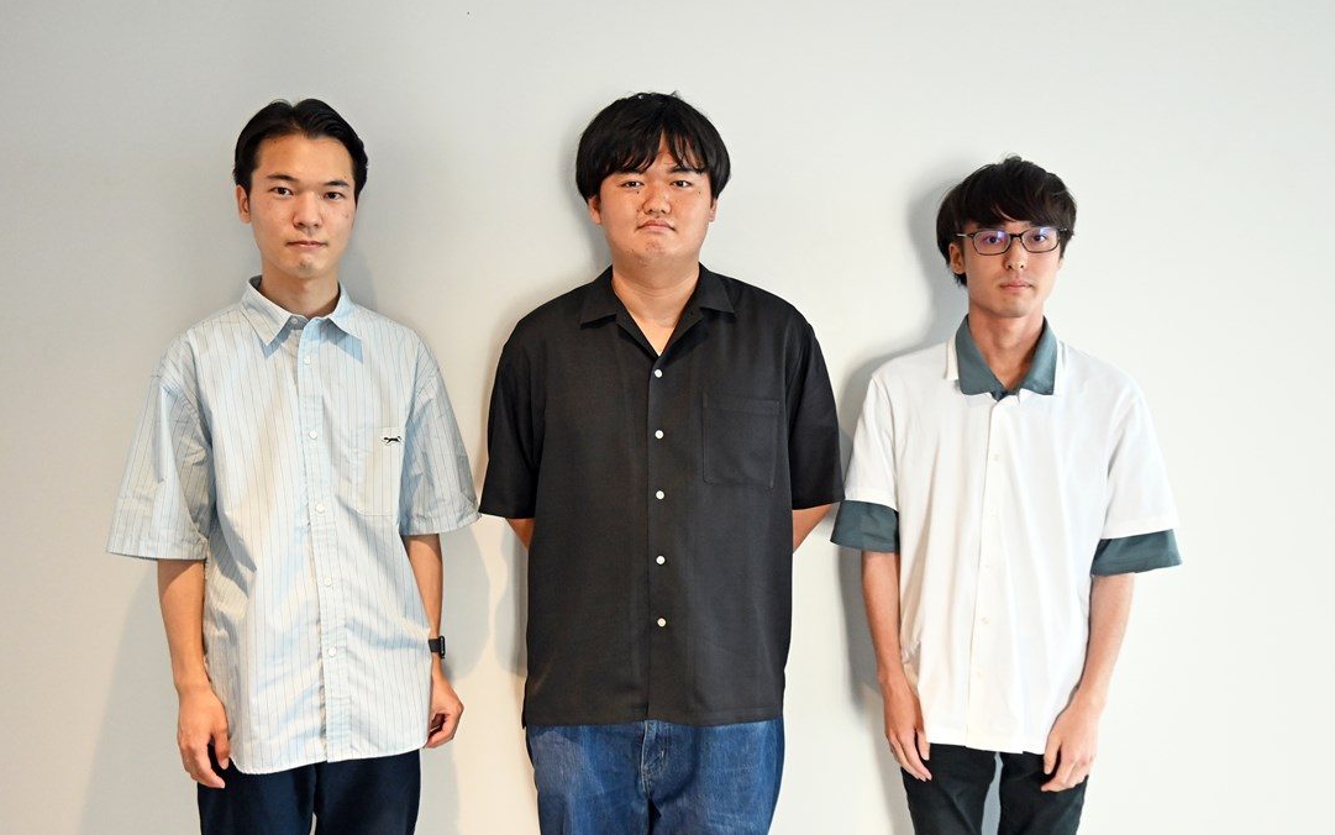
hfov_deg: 65.0
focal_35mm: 29
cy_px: 406
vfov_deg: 43.5
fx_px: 1047
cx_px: 662
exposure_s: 1/125
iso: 1100
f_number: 3.8
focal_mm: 18.5
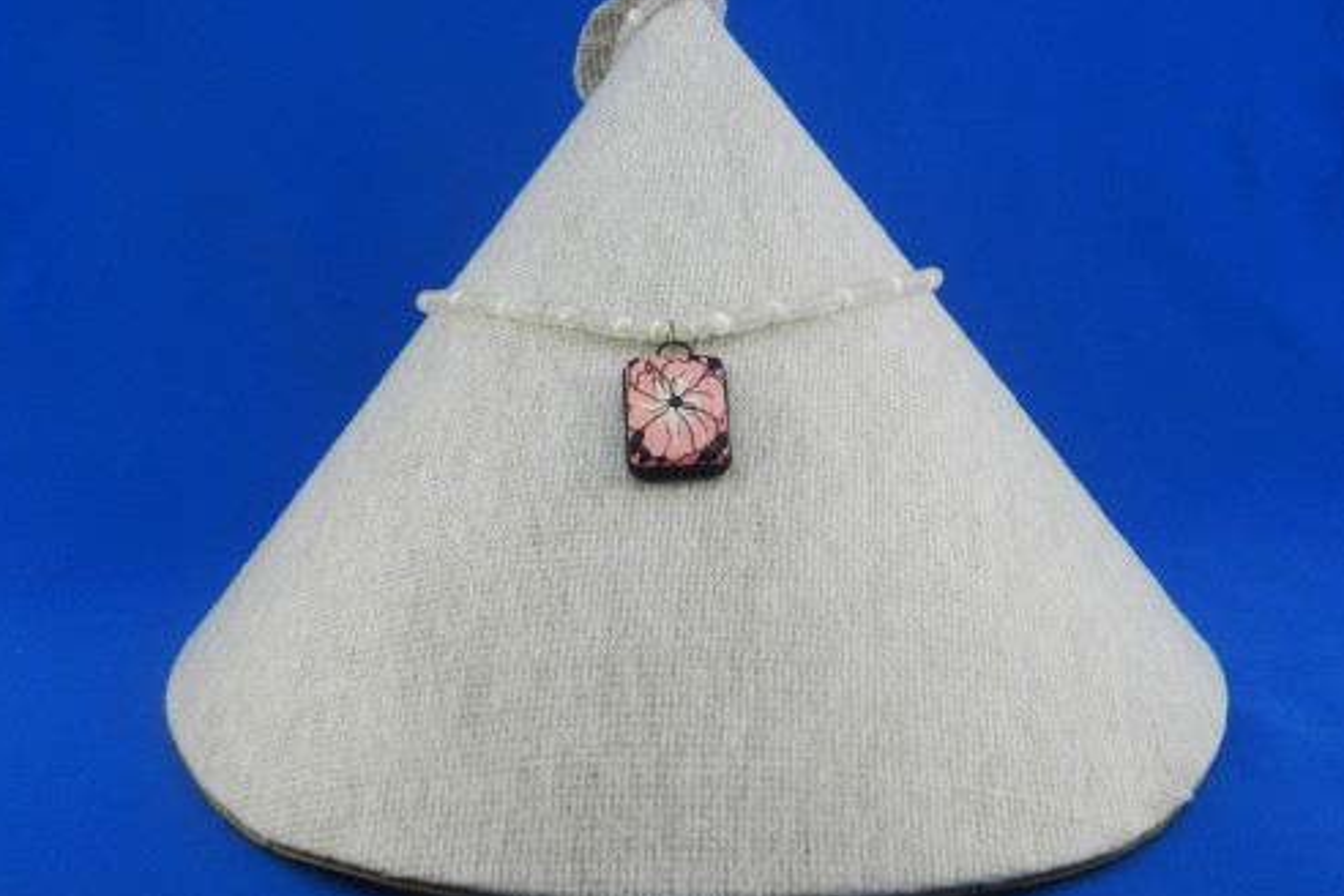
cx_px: 669
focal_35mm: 56
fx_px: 2091
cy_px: 422
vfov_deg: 24.2
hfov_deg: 35.6
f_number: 4.4
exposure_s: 1/30
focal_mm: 9.4
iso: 250
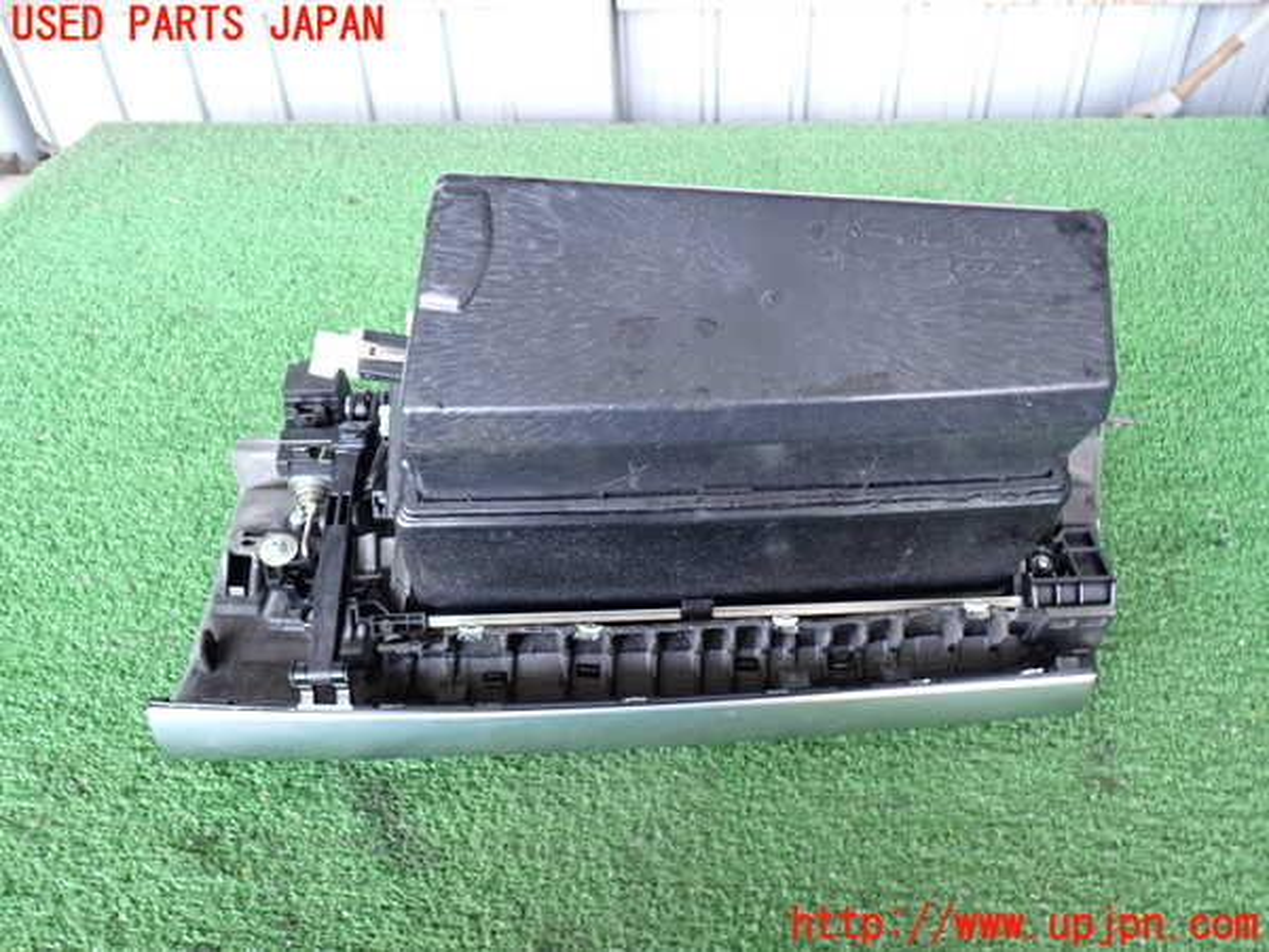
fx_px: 1100
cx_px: 634
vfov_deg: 46.8
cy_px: 476
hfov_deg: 60.0
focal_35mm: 30
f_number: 2.3
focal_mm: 5.4
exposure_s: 1/30
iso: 250
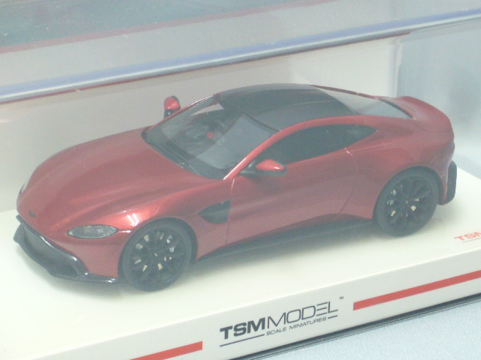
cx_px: 240
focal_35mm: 133
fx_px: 1848
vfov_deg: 11.1
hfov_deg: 14.8
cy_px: 180
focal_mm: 16.1
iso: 200
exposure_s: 1/6
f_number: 4.8
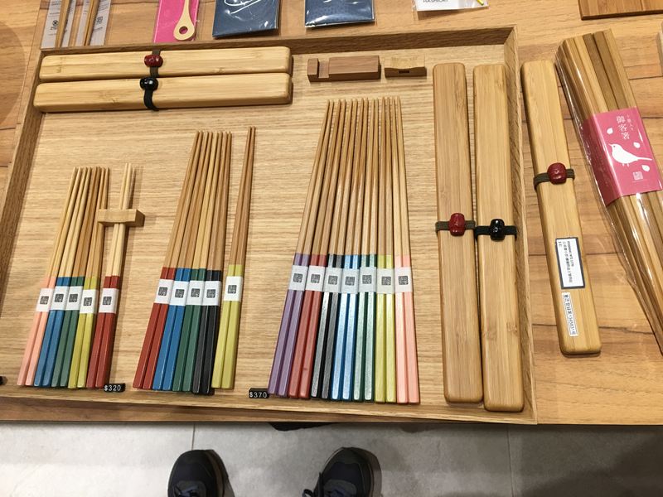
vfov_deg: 48.2
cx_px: 332
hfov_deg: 61.7
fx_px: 555
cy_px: 248
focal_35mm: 29
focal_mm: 4.15
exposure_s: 1/15
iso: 32
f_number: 2.2
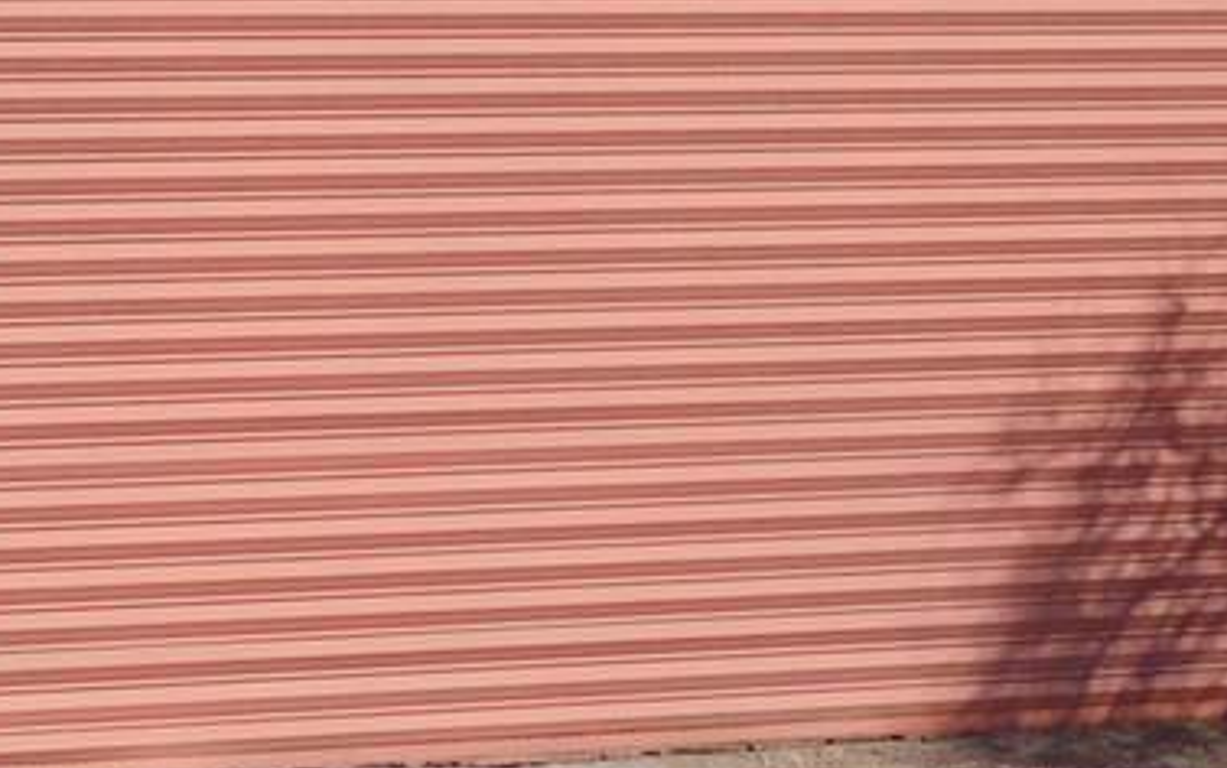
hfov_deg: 14.4
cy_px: -228
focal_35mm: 144
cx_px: 218
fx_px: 4817
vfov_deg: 9.0
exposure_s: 1/500
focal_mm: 7.1
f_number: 7.2
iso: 125
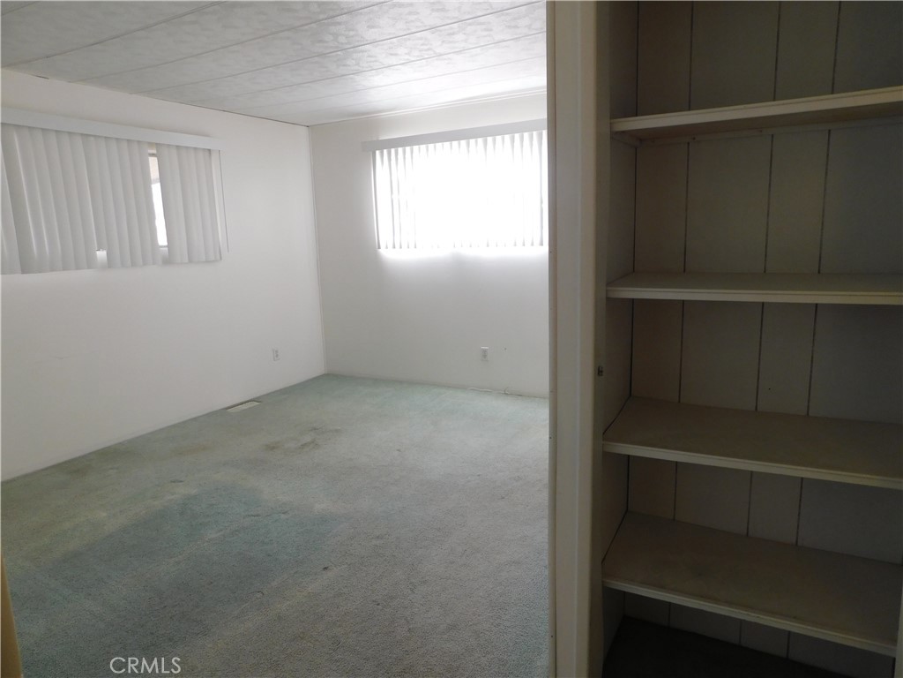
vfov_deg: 58.9
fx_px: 600
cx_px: 452
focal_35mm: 23
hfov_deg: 73.9
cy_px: 339
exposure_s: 1/40
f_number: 3
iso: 125
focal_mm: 4
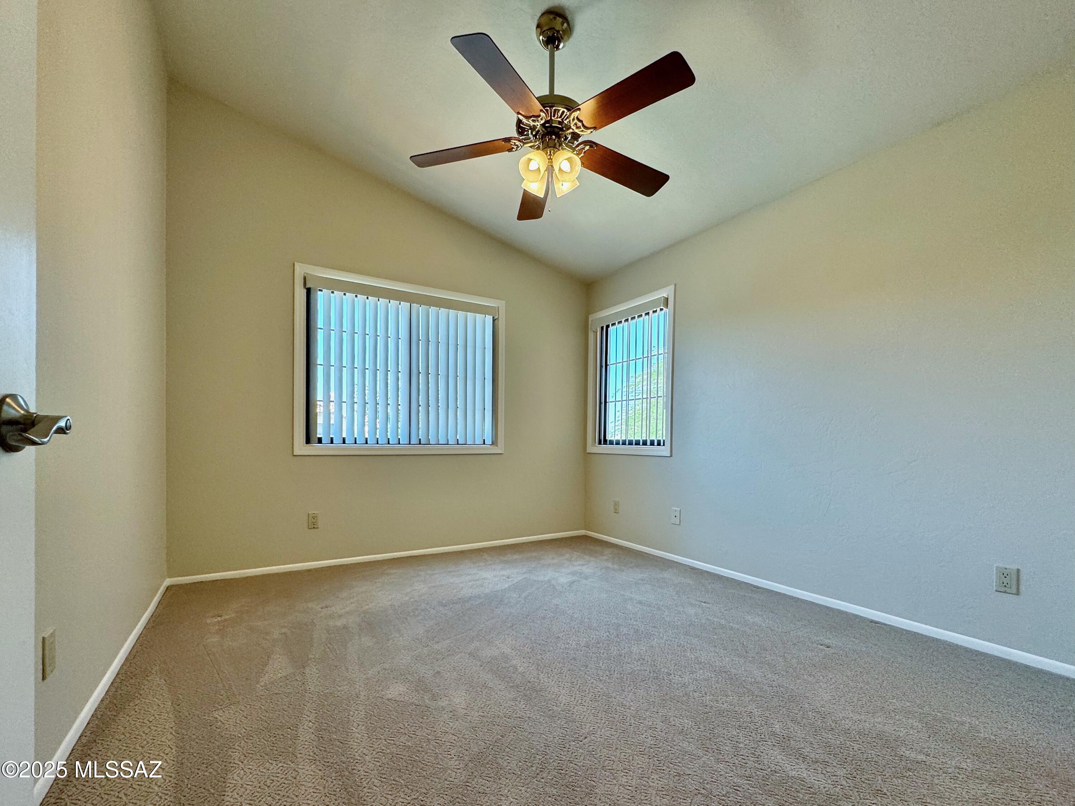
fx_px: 435
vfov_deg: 85.7
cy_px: 403
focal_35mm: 14
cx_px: 538
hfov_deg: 102.1
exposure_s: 1/120
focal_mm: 2.22
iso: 100
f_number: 2.2
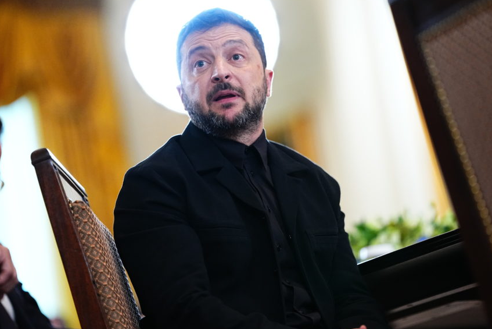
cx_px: 267
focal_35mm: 177
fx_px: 2419
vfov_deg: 7.8
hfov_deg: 11.6
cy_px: 139
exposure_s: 1/250
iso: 3200
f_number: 2
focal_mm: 150
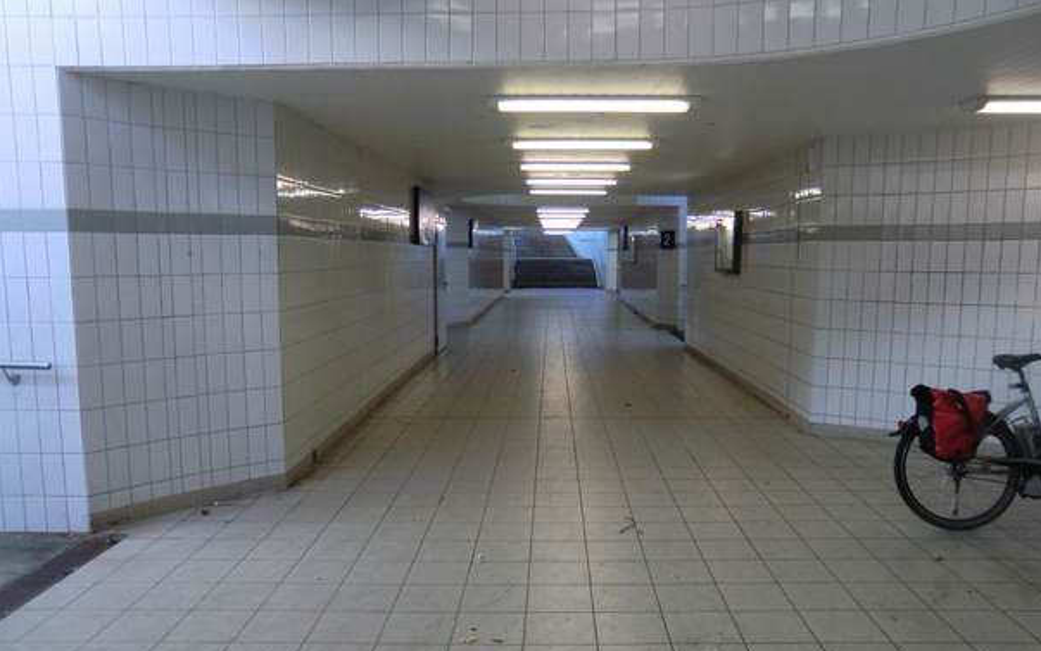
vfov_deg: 46.0
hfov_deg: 68.3
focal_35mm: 27
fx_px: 766
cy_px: 356
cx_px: 549
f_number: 3.2
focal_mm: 4.3
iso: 160
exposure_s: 1/60
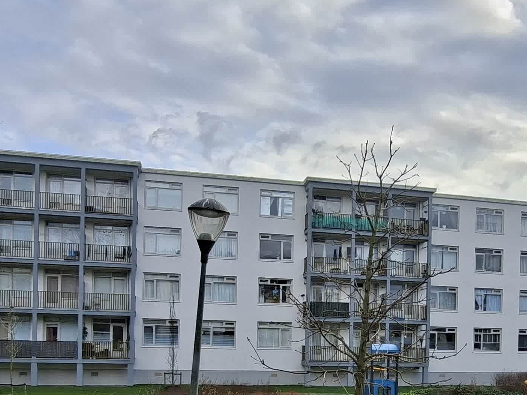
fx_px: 563
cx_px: 325
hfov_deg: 49.7
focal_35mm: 37
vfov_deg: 36.9
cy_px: 333
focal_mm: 1.7
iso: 40
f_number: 2.2
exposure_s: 1/419
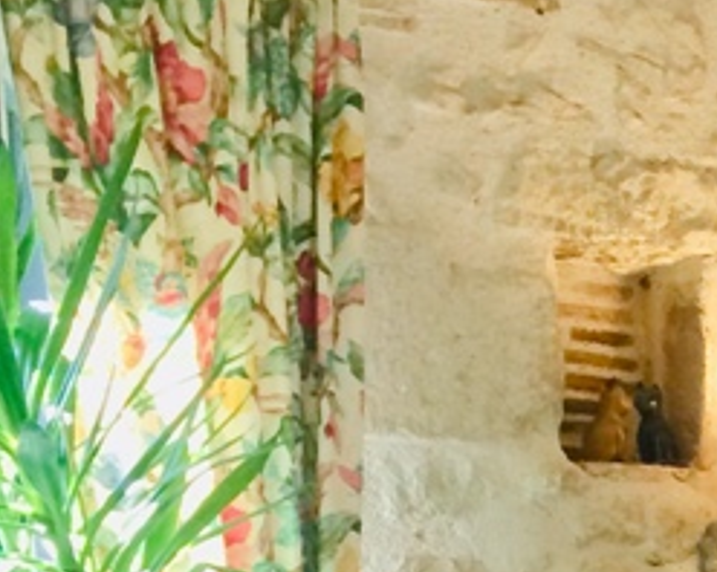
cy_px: 1124
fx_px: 2481
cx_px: 1107
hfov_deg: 15.1
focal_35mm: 117
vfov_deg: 11.8
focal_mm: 4.15
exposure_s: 1/33
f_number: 2.2
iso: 50
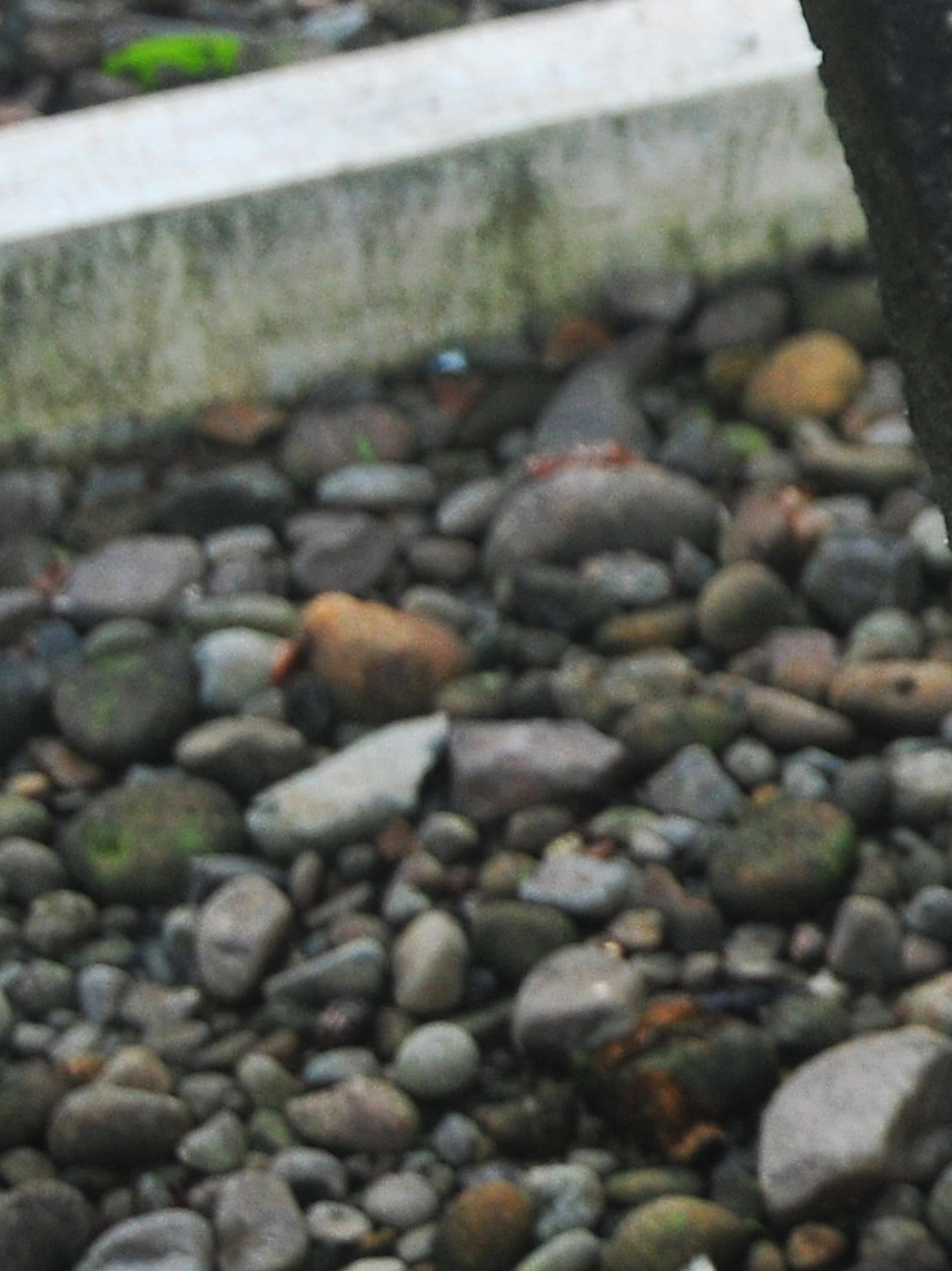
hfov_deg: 11.2
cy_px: 269
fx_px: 4365
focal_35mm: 119
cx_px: 1920
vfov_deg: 16.4
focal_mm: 22
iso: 280
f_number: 3.8
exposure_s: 1/180
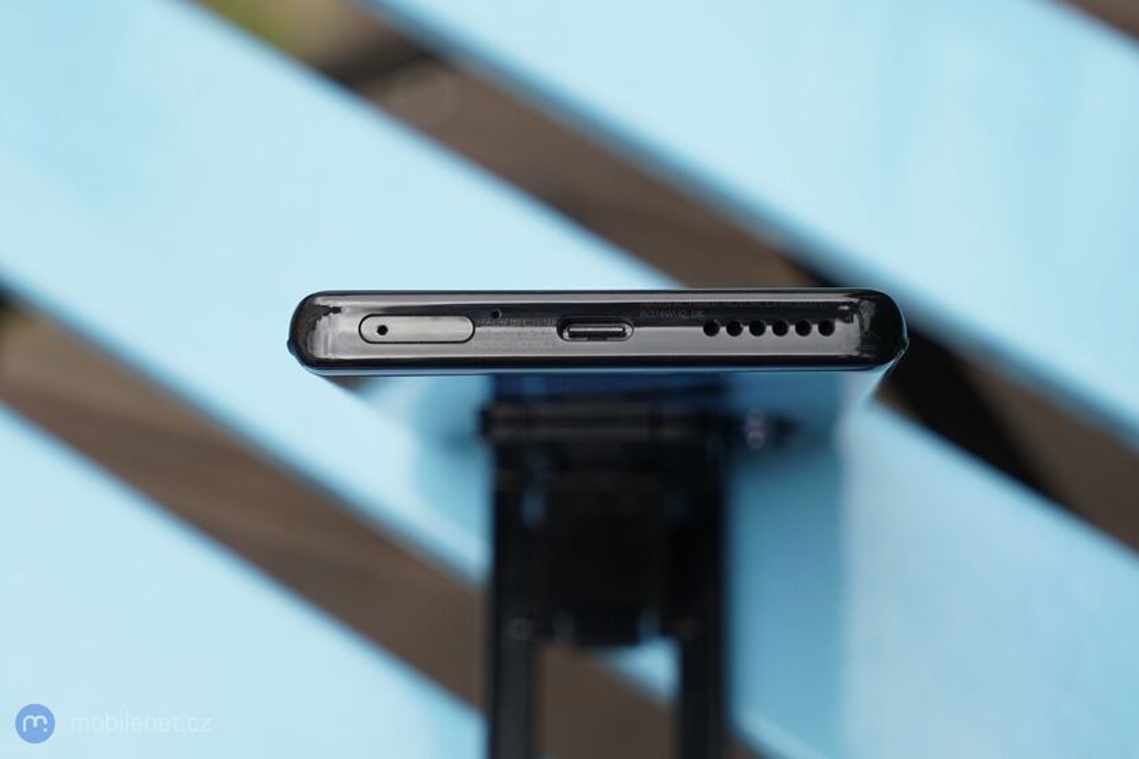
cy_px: 380
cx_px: 570
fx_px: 2214
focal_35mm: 70
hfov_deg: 28.9
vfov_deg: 19.4
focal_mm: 70
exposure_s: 1/200
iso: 320
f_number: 6.3
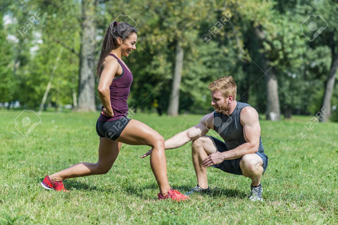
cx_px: 169
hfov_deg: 23.9
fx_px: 798
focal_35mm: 85
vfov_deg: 16.1
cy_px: 112
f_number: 2.8
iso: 250
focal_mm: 85
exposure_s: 1/2500
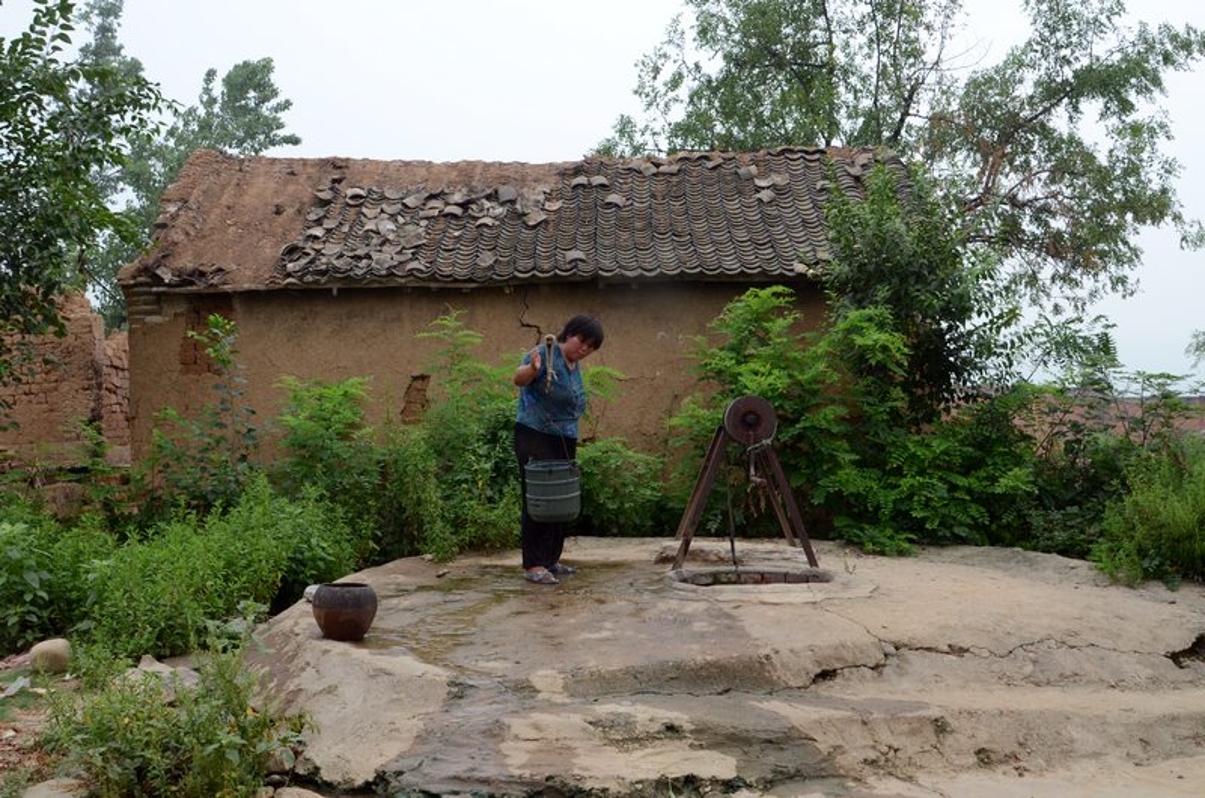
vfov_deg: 36.7
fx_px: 1203
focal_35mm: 36
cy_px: 399
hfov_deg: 53.2
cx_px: 602
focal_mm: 24
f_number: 9
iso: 250
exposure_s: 1/200
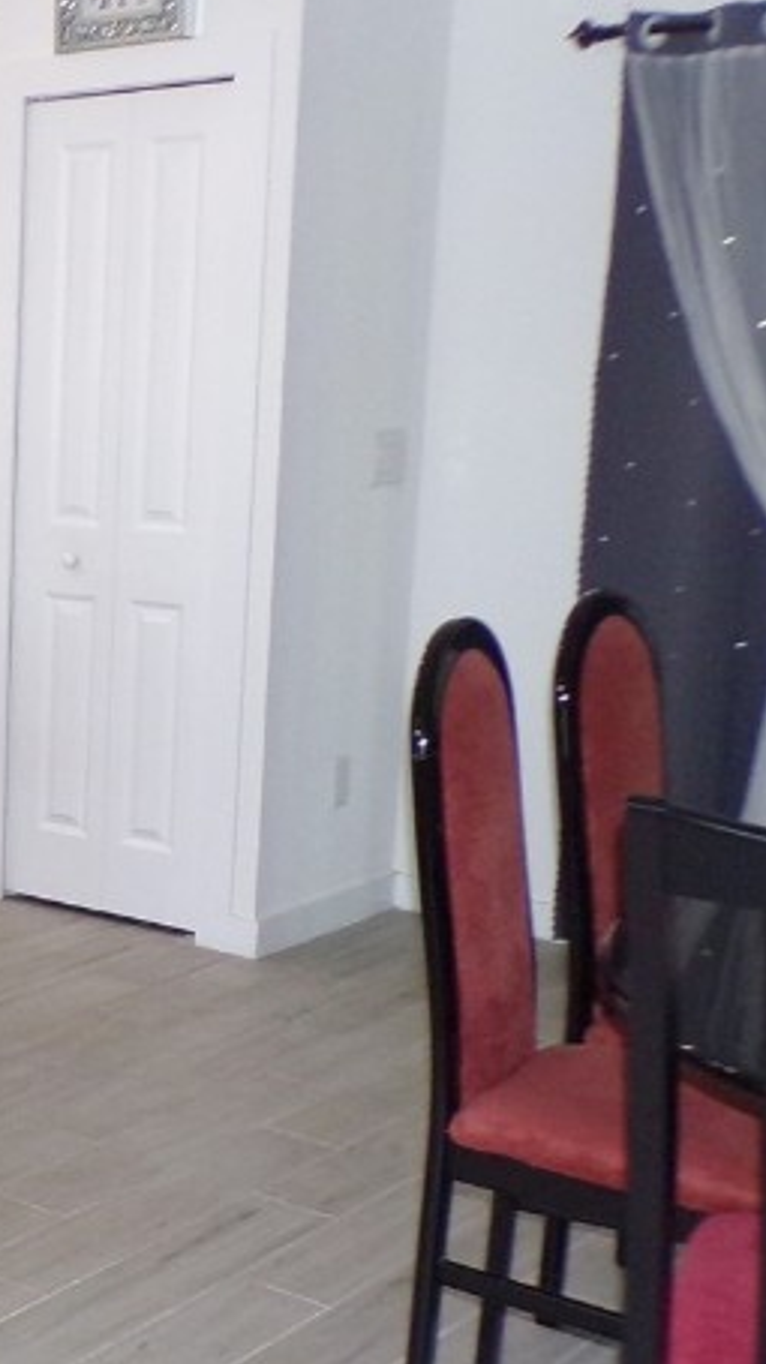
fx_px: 2133
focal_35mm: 59
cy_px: 673
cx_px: -454
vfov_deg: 35.5
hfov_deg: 17.8
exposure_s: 1/60
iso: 290
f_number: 3
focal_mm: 4.3
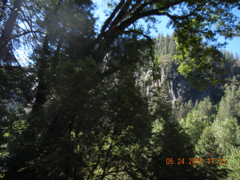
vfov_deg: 46.8
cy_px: 90
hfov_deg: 60.0
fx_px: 208
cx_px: 120
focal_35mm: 30
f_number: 3.5
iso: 160
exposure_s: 1/326
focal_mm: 5.4
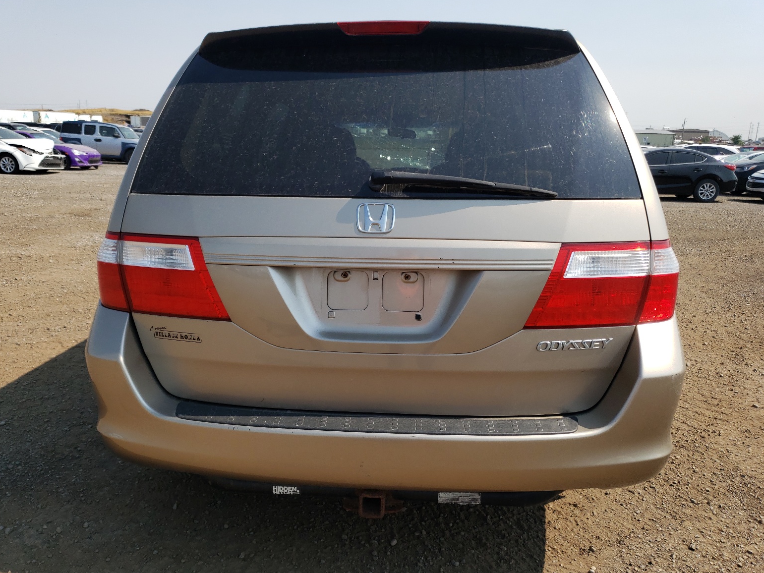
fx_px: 596
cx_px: 382
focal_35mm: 27
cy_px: 283
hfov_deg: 65.3
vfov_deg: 51.4
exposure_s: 1/2500
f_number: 1.5
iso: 50
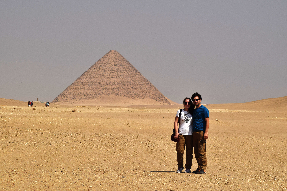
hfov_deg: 14.9
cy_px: 96
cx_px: 144
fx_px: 1100
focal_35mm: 138
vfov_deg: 9.9
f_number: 16
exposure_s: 1/640
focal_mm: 92
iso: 100
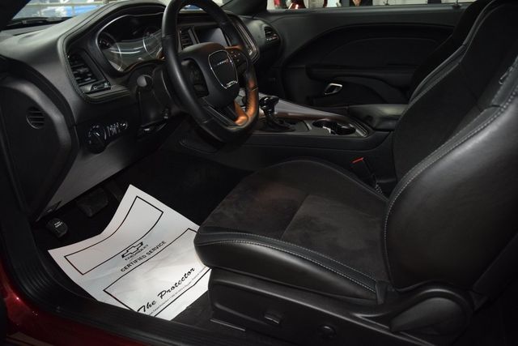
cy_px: 173
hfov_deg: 67.4
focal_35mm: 27
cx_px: 259
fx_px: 389
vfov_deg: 48.0
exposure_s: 1/100
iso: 2000
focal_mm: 18
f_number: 3.5
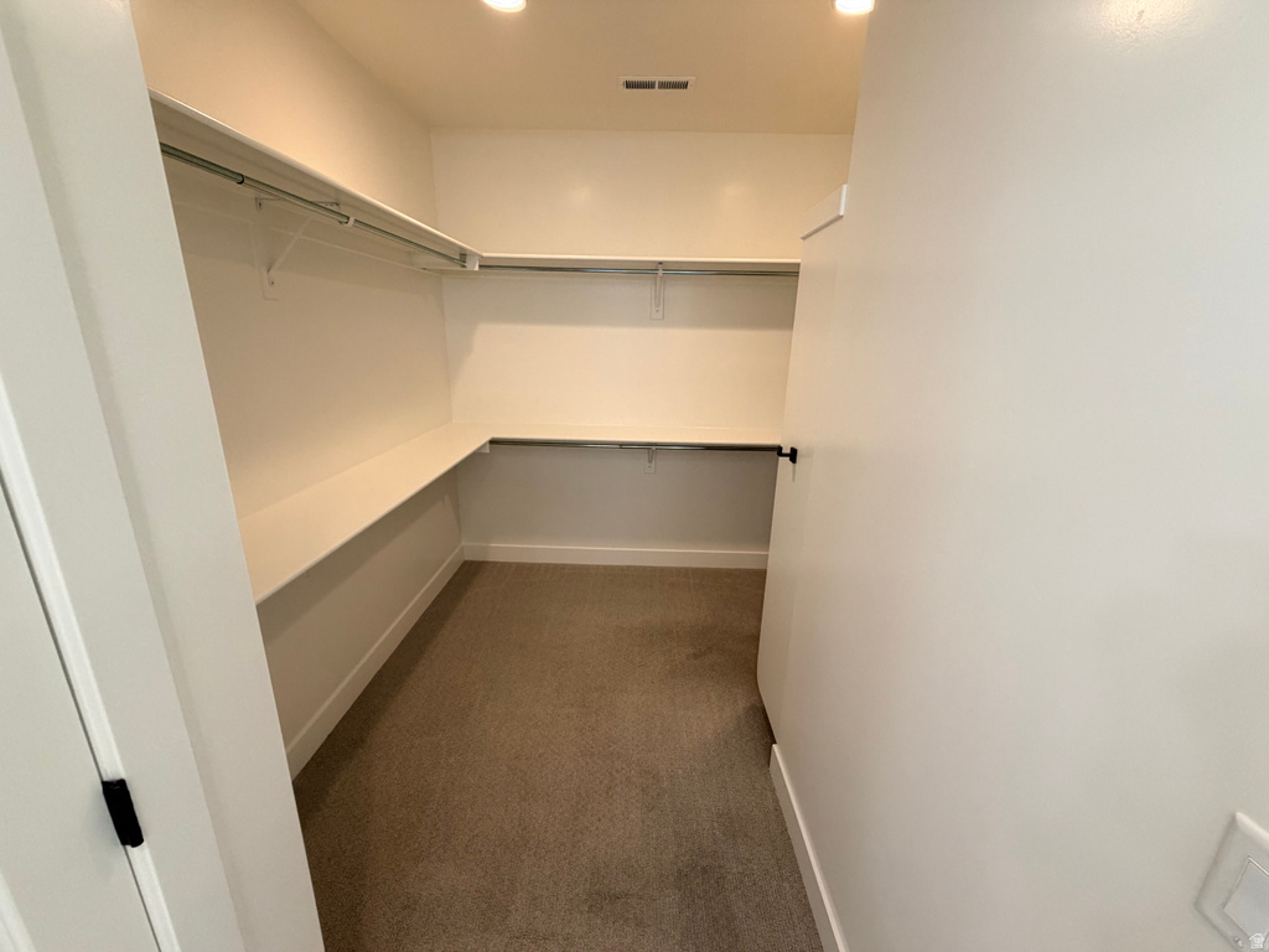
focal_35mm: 14
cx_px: 634
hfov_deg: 102.1
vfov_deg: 85.7
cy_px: 476
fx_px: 513
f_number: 2.2
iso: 250
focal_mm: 2.22
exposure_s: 1/120
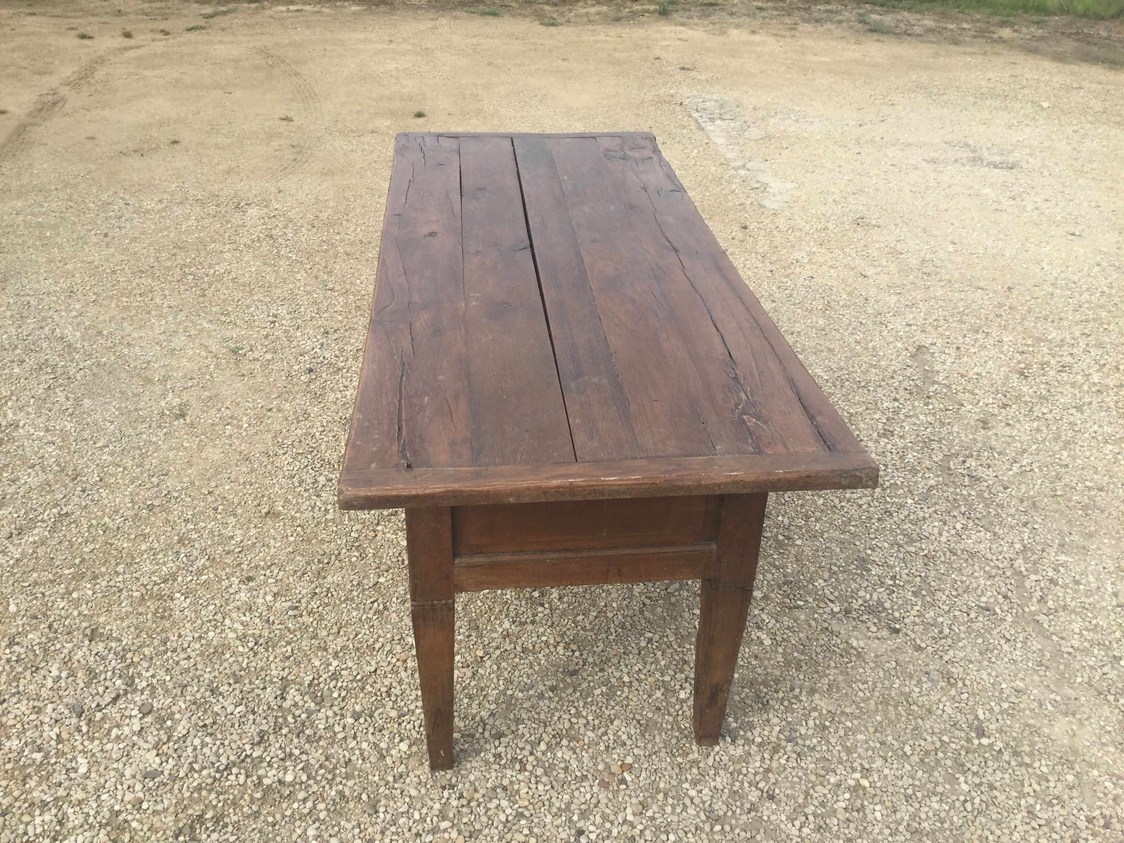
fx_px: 1007
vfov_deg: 45.4
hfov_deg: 58.4
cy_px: 422
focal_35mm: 31
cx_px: 562
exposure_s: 1/627
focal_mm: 3.3
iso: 25
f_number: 2.4
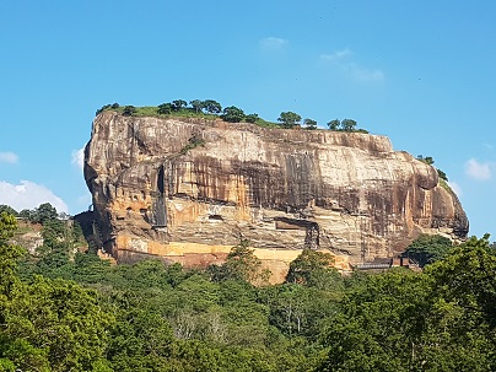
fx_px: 373
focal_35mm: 26
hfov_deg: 67.3
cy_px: 186
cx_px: 248
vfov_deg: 53.1
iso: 40
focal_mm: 4.2
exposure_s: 1/1688
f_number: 1.7
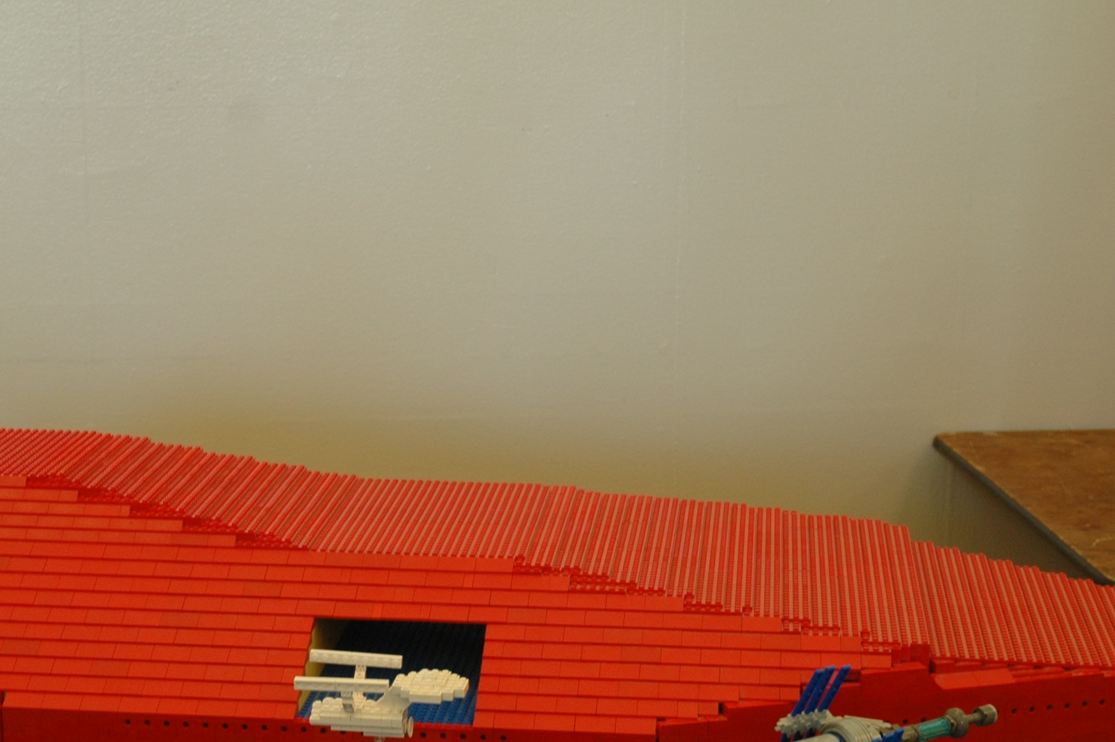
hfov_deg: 25.4
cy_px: 589
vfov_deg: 16.9
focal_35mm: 80
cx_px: 469
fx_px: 2472
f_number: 4
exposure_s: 1/50
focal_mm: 31
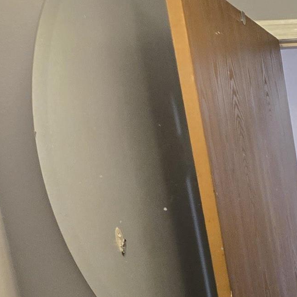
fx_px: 932
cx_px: 600
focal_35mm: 96
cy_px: 427
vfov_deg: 16.7
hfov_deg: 14.8
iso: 500
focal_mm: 5.4
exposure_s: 1/120
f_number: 1.8
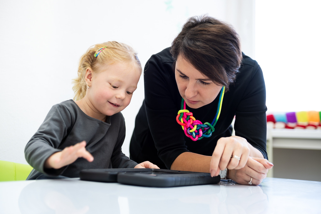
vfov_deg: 26.0
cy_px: 107
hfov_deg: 38.2
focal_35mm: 52
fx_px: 464
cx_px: 160
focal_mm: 52
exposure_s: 1/100
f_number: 2.8
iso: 320
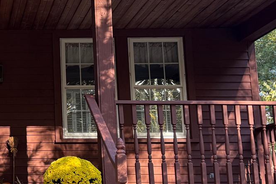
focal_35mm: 83
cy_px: 91
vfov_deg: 16.5
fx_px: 636
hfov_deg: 23.2
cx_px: -19
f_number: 1.6
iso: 125
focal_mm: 5.96
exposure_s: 1/193
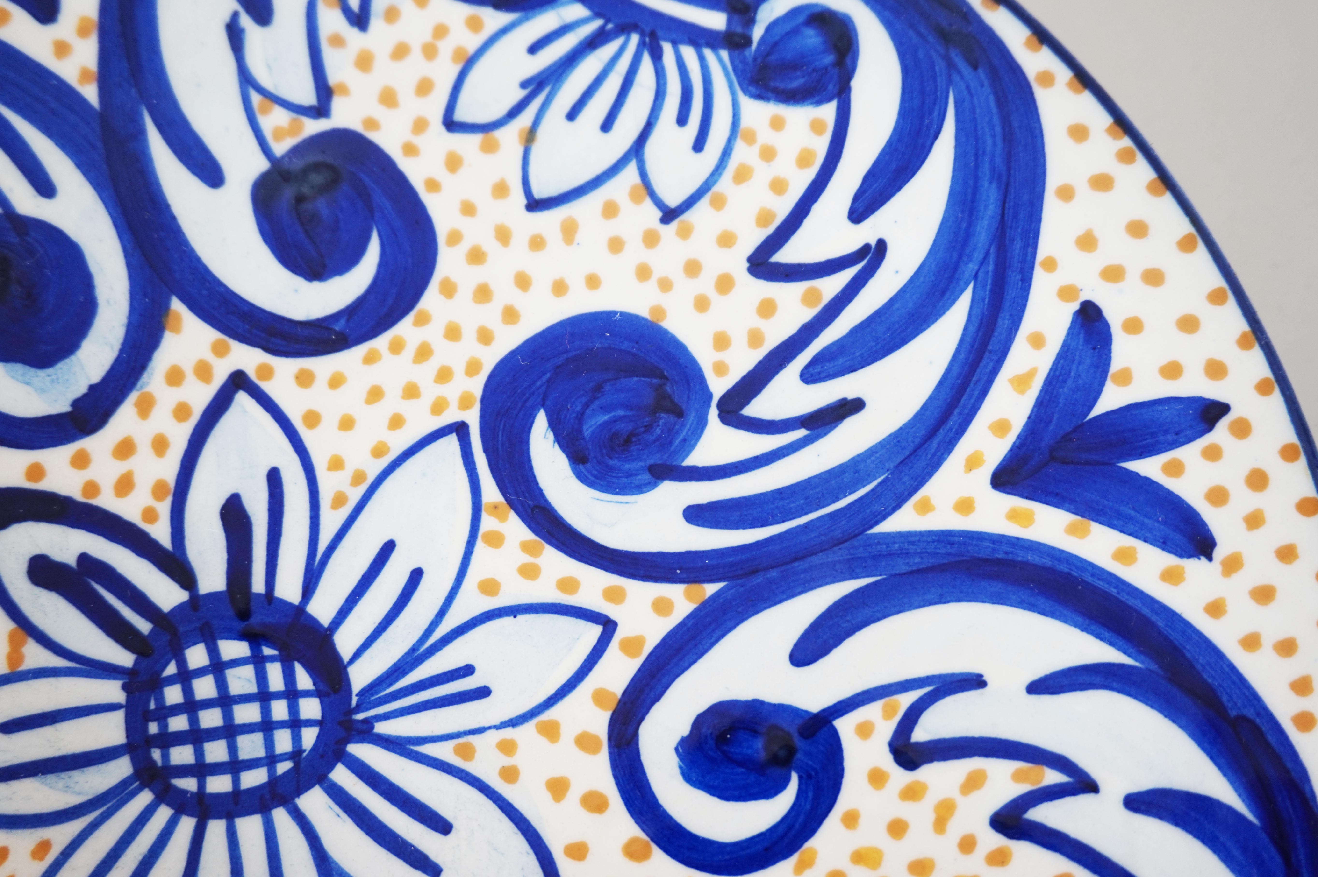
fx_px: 1317
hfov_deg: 53.2
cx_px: 659
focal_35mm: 36
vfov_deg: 36.8
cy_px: 438
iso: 250
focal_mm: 24
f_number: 4.5
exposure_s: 1/60
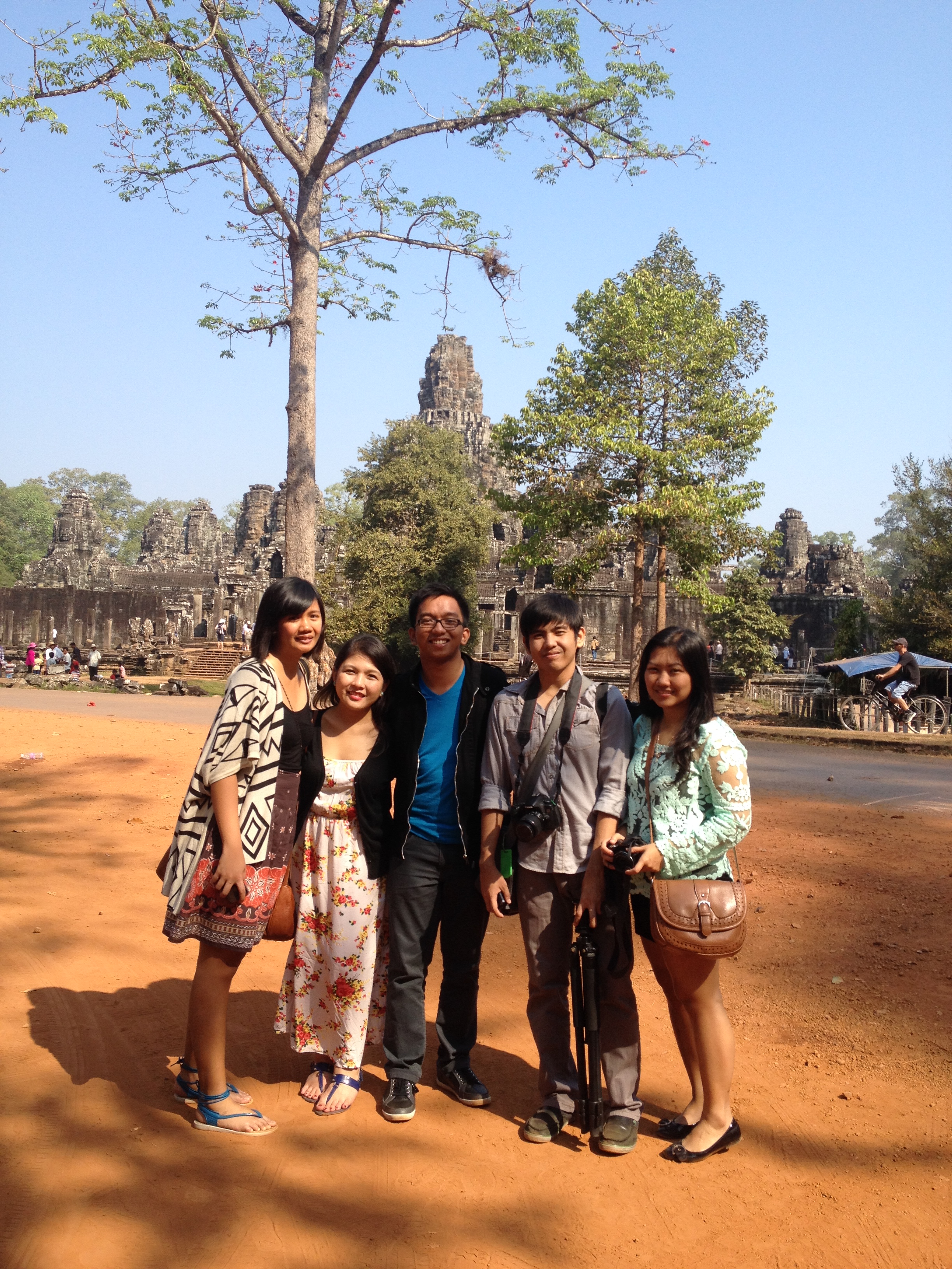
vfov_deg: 52.6
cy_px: 634
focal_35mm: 35
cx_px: 476
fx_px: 1283
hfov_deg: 40.7
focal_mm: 4.28
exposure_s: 1/890
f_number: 2.4
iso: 50
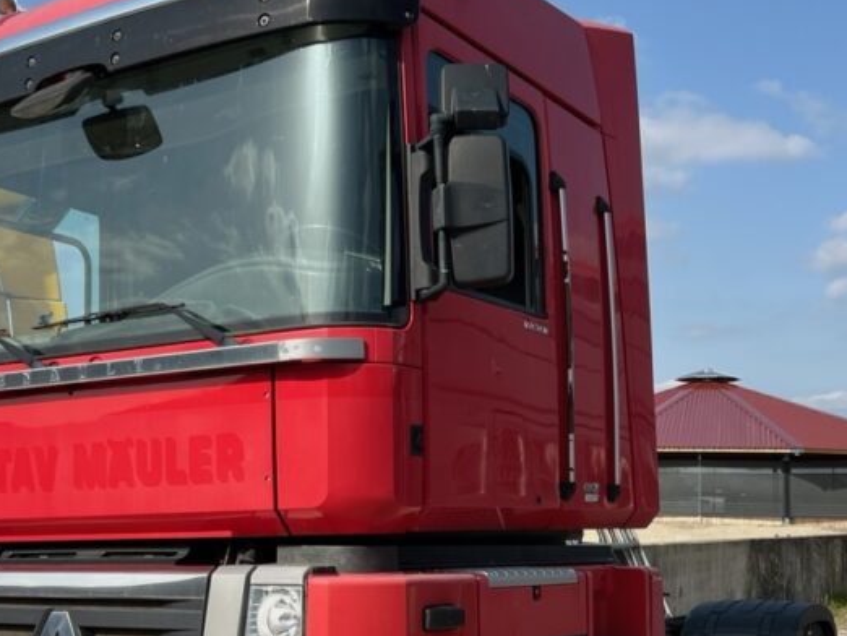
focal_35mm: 51
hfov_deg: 37.4
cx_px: 380
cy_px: 402
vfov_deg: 28.5
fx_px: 1248
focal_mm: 5.7
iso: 50
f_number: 1.5
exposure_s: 1/3571
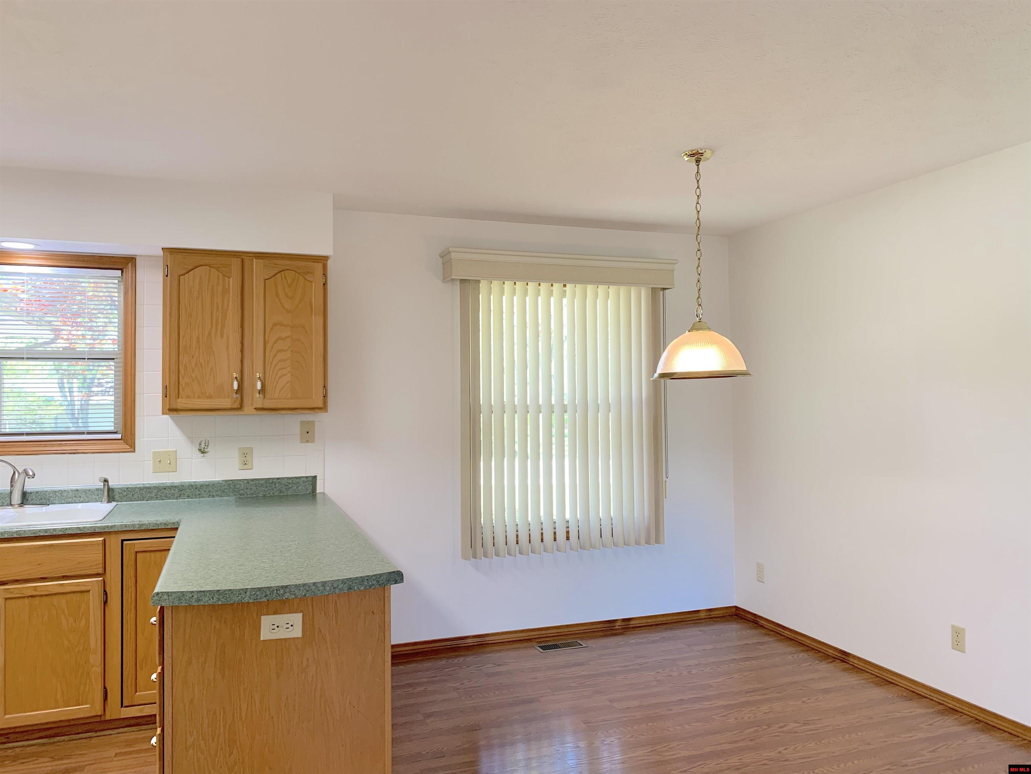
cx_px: 516
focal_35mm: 26
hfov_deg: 67.3
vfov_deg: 53.1
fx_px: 774
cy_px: 387
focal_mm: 4.25
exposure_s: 1/60
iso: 64
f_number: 1.8
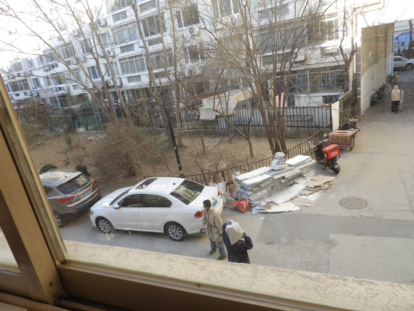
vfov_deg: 56.8
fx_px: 287
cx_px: 207
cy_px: 156
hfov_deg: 71.6
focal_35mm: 24
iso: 100
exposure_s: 1/125
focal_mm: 4.3
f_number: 3.3
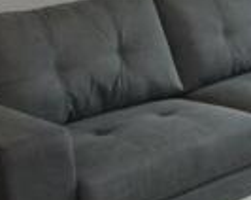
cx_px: 386
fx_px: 764
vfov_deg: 14.8
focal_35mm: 103
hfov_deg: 16.8
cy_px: 35
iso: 100
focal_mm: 4.1
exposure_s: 1/30
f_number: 3.5
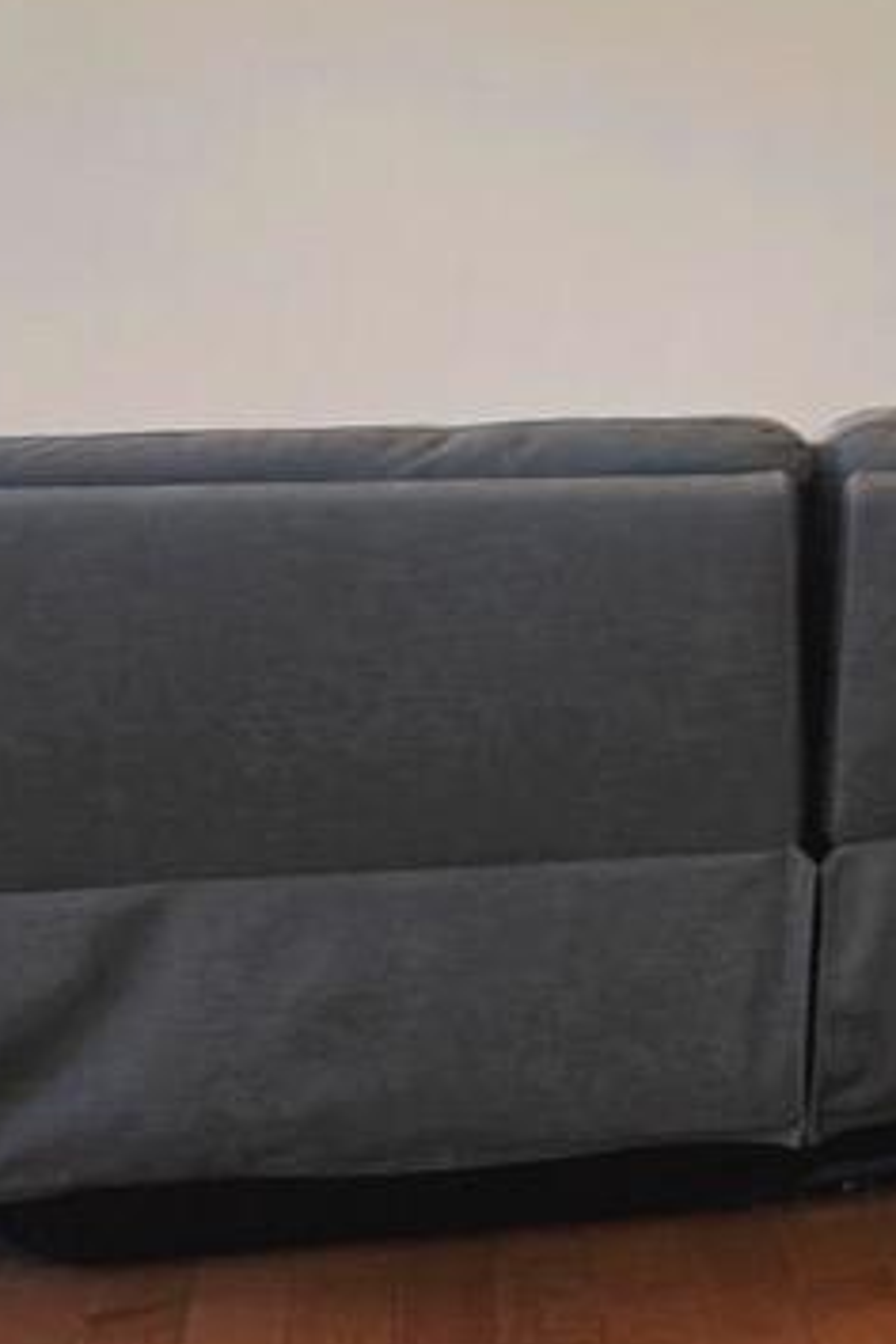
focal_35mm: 81
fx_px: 3024
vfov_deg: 24.7
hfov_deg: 8.7
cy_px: 294
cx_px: 3425
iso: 100
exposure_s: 1/2
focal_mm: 14
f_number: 8
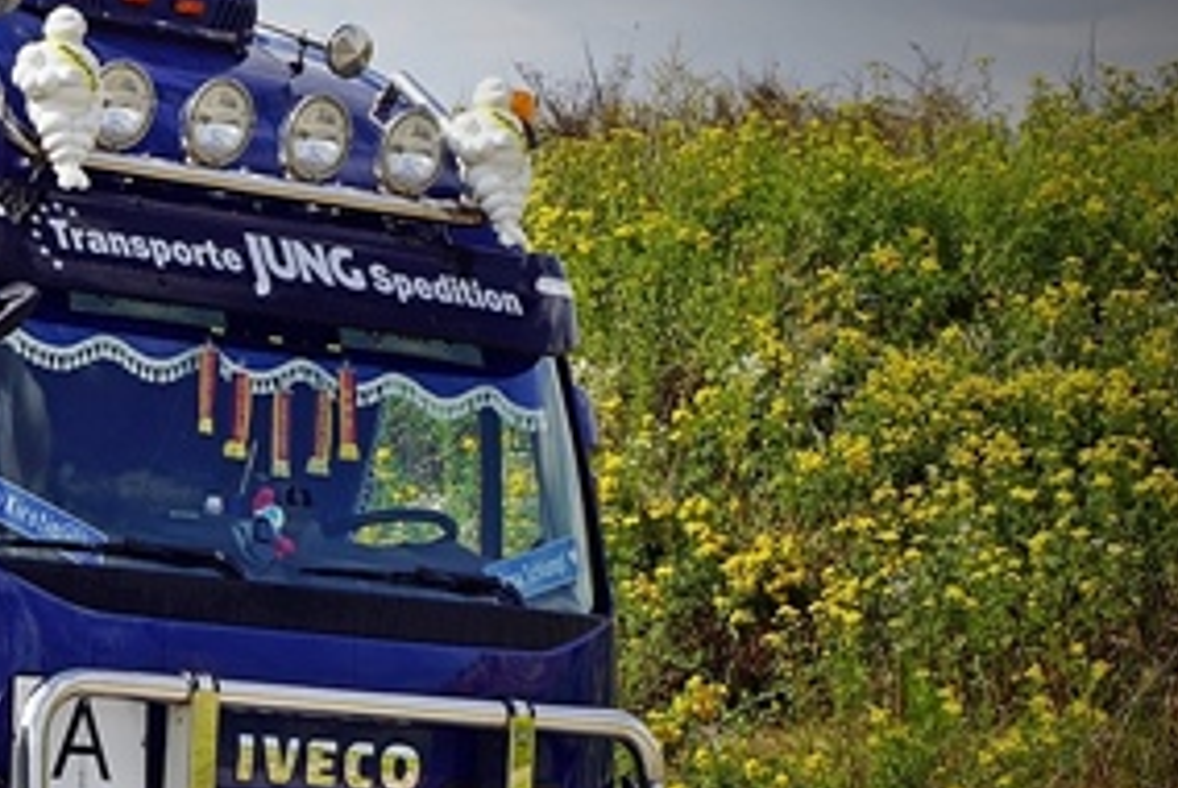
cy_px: 564
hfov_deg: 11.9
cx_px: -191
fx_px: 5536
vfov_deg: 8.1
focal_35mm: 169
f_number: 8
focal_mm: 40
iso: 100
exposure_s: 1/125
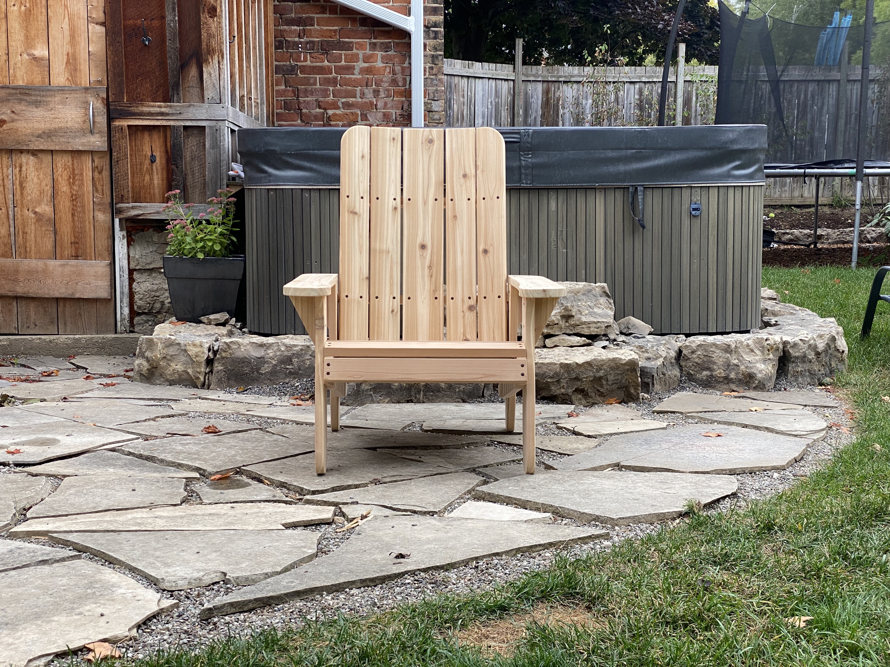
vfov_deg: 28.0
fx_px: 1337
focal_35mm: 52
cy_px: 334
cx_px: 445
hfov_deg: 36.8
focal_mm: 6
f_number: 2
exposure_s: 1/161
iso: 32
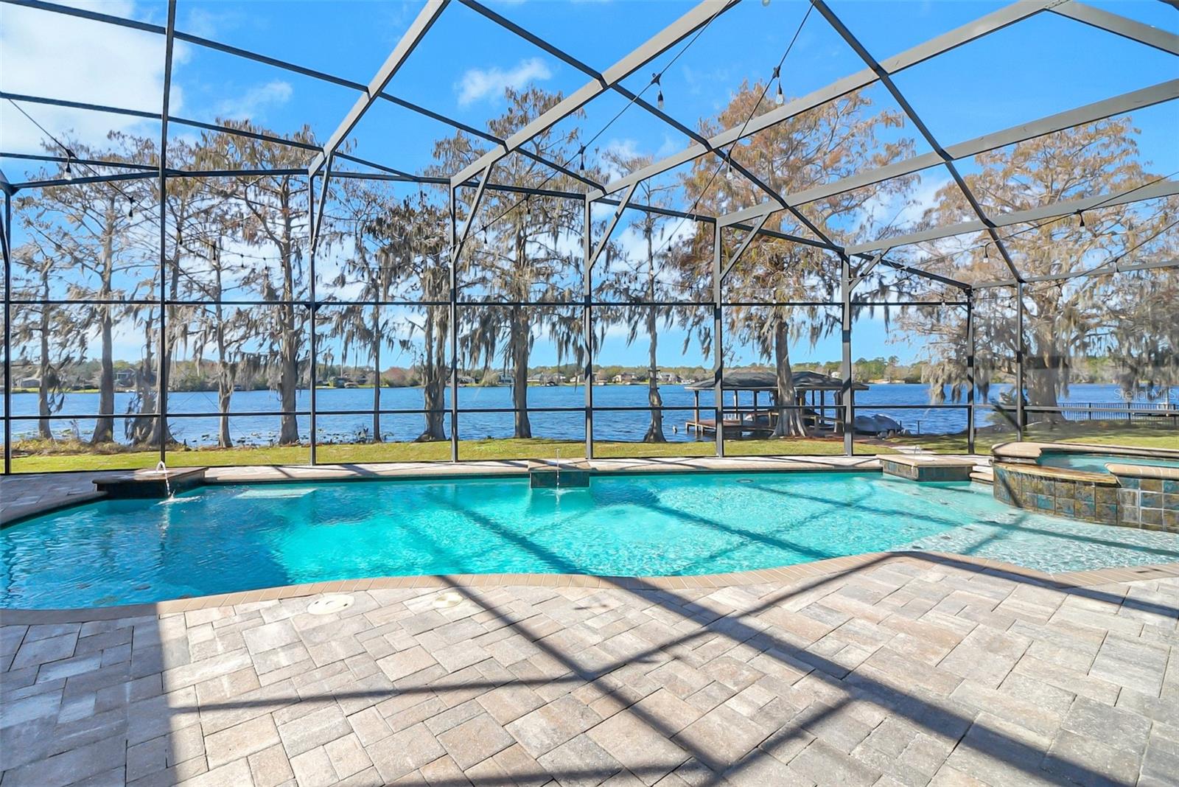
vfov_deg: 77.4
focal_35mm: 15
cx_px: 590
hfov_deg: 100.4
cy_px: 394
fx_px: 491
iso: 200
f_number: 7.1
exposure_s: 1/320
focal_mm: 10
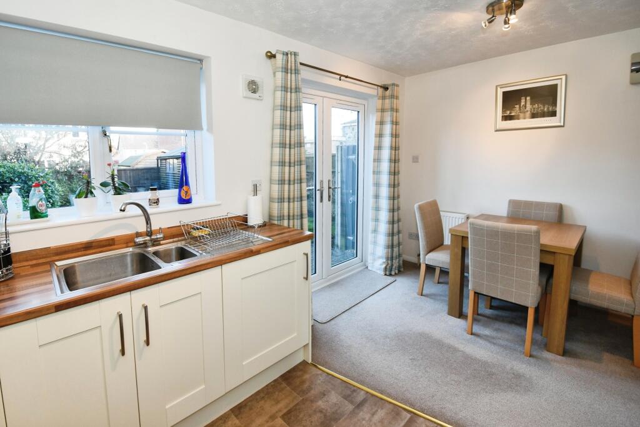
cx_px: 320
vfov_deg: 77.3
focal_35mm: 15
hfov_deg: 100.4
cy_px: 214
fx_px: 267
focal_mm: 10
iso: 800
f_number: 7.1
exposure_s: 1/60
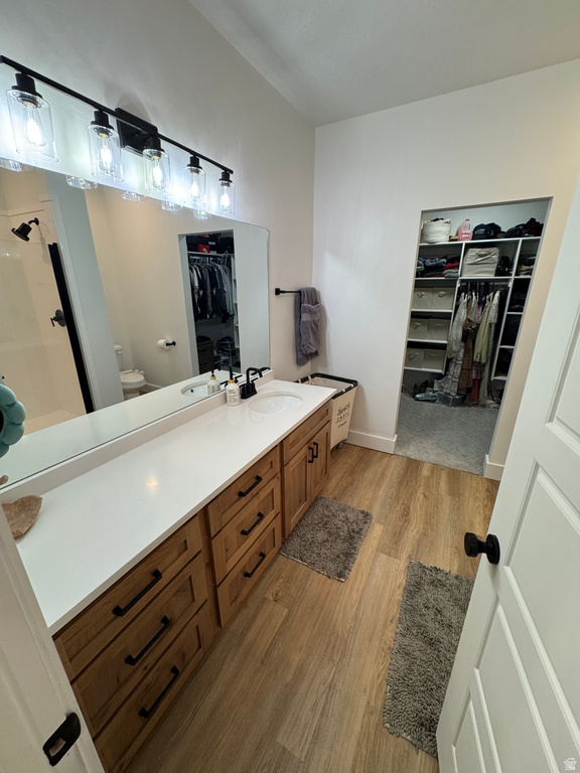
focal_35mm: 14
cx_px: 290
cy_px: 386
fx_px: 313
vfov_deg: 102.1
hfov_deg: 85.7
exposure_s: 1/120
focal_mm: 2.22
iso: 200
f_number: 2.2
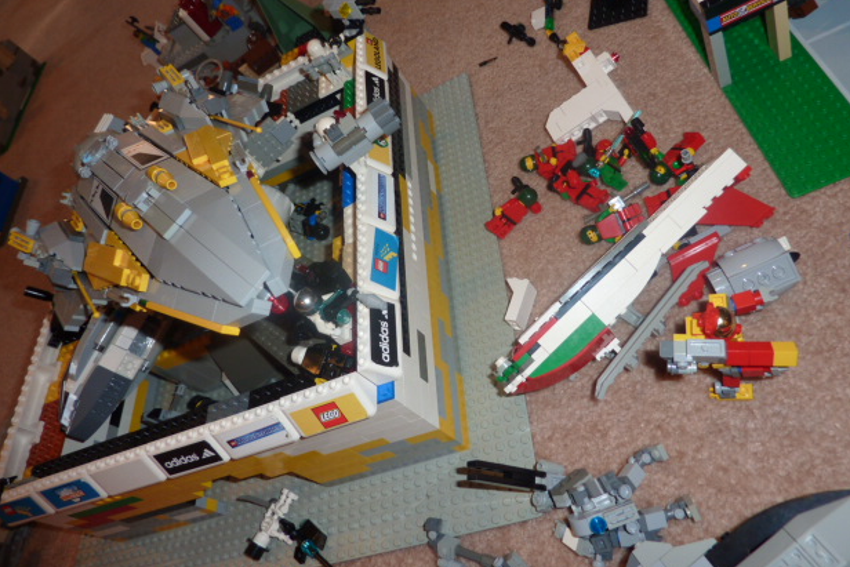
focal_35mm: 27
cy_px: 244
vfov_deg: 47.8
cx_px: 439
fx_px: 638
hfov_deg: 67.4
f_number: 3.3
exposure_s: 1/30
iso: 80
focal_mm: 4.1
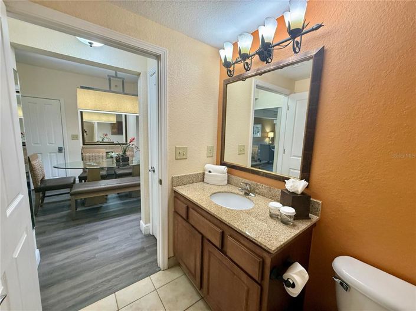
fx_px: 168
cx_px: 208
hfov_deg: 102.1
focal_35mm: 14
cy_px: 156
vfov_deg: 85.6
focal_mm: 2.22
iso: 250
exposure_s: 1/120
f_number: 2.2
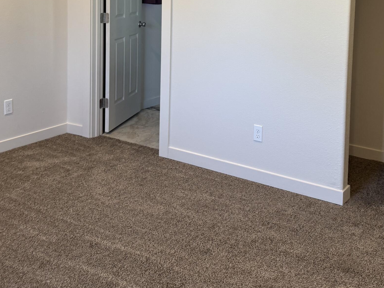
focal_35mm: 46
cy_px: 22
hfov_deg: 40.8
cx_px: 248
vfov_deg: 30.0
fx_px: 510
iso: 125
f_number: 1.78
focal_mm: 6.76
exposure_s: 1/60
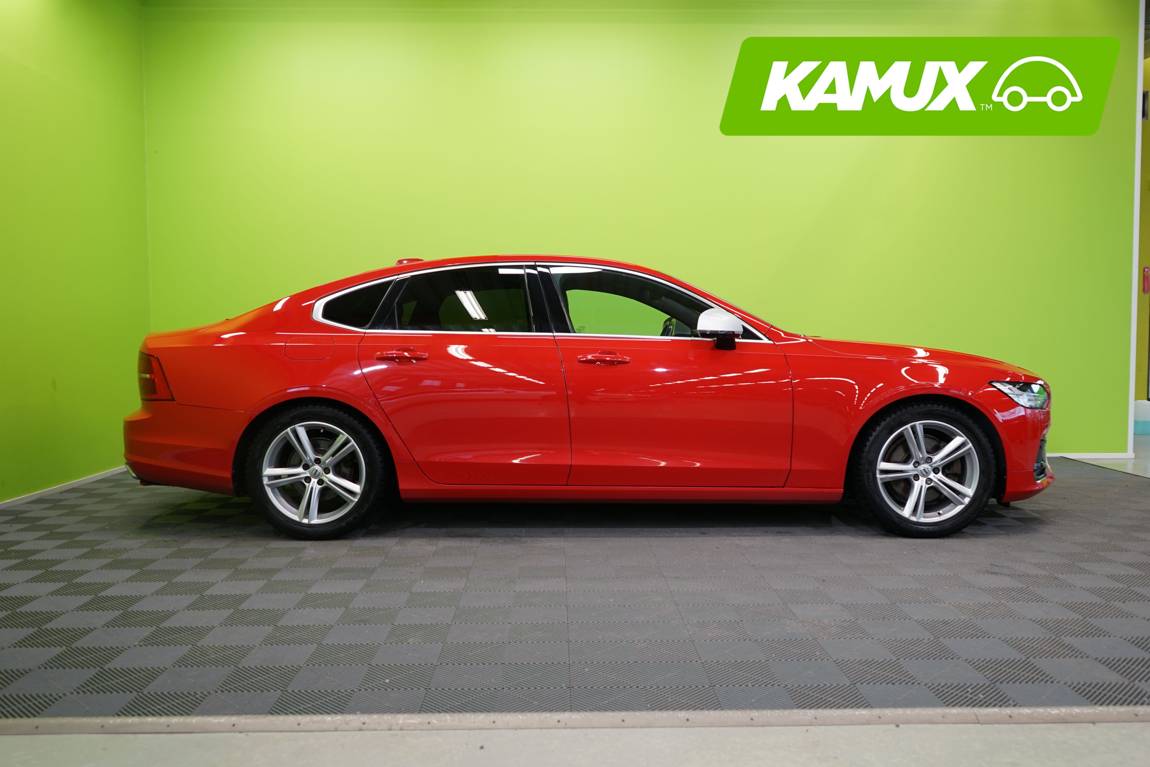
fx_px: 926
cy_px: 384
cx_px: 575
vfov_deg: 45.0
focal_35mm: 29
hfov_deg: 63.7
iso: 400
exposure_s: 1/30
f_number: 5
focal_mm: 29
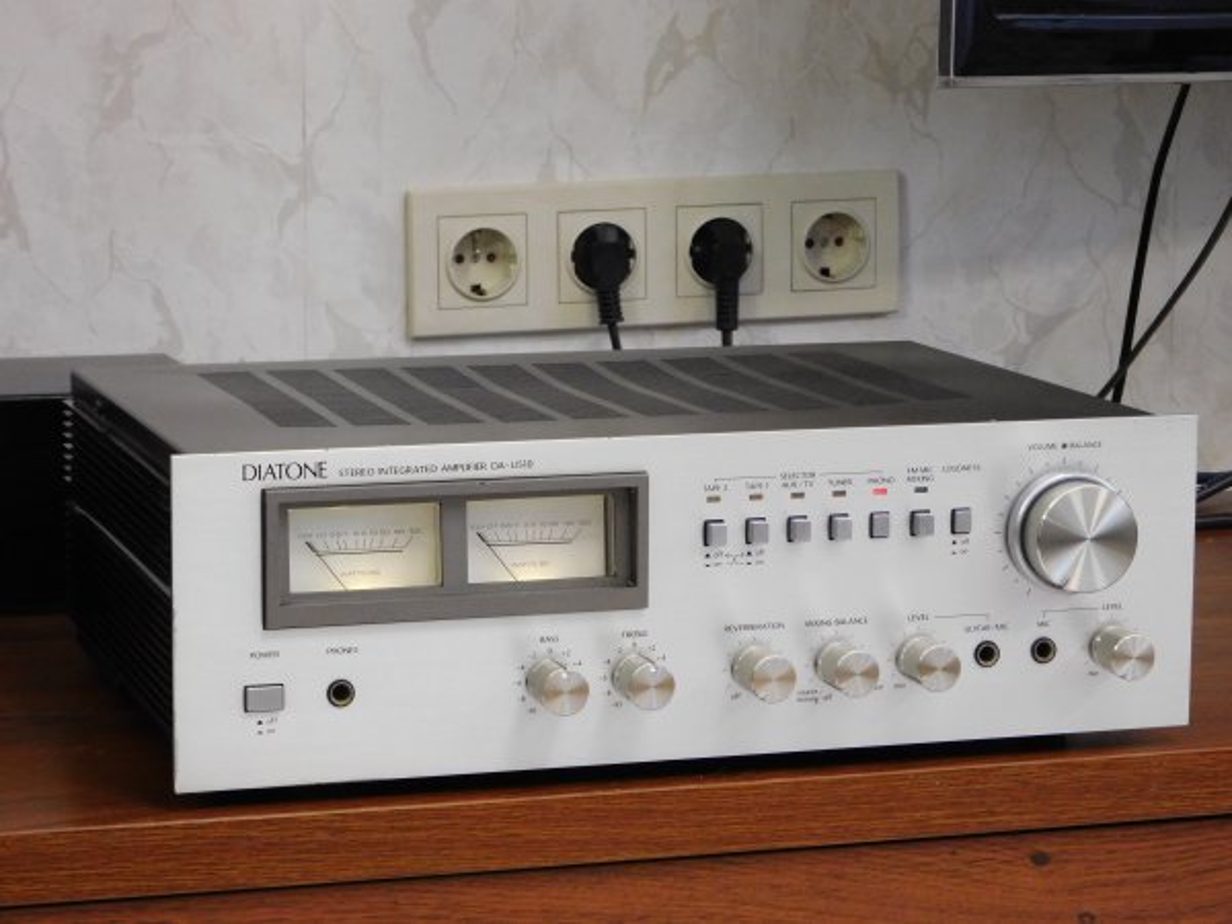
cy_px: 462
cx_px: 616
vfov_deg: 14.9
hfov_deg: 19.8
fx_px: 3523
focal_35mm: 99
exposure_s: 1/30
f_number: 4.6
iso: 640
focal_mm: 17.6
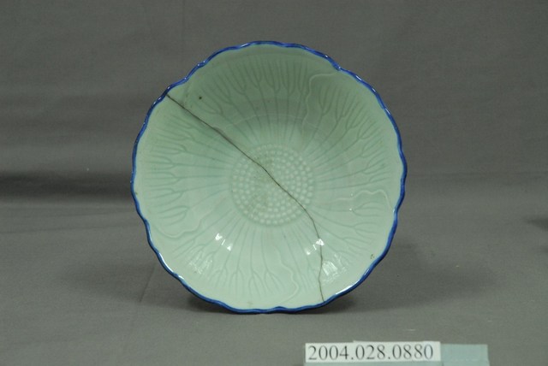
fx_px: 1600
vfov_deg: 13.1
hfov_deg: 19.4
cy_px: 183
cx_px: 274
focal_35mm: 105
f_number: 8
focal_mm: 70
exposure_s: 1/13
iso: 1000
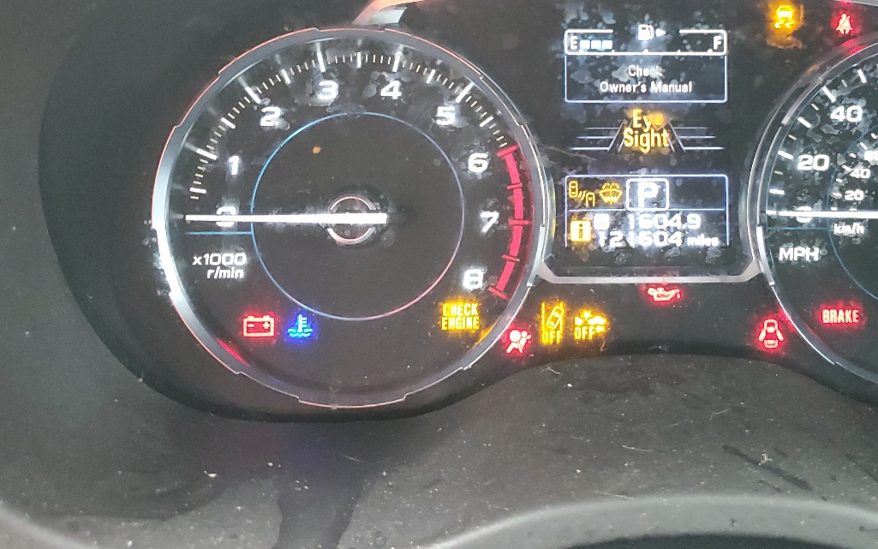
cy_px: 136
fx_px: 1029
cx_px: 612
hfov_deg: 45.2
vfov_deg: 29.4
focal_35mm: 43
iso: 354
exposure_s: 1/50
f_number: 1.5
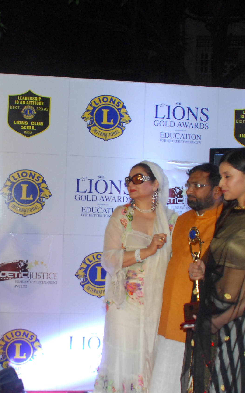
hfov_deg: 24.9
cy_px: 218
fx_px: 545
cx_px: 46
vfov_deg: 39.5
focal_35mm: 51
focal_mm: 20
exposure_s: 1/125
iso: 640
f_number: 3.5
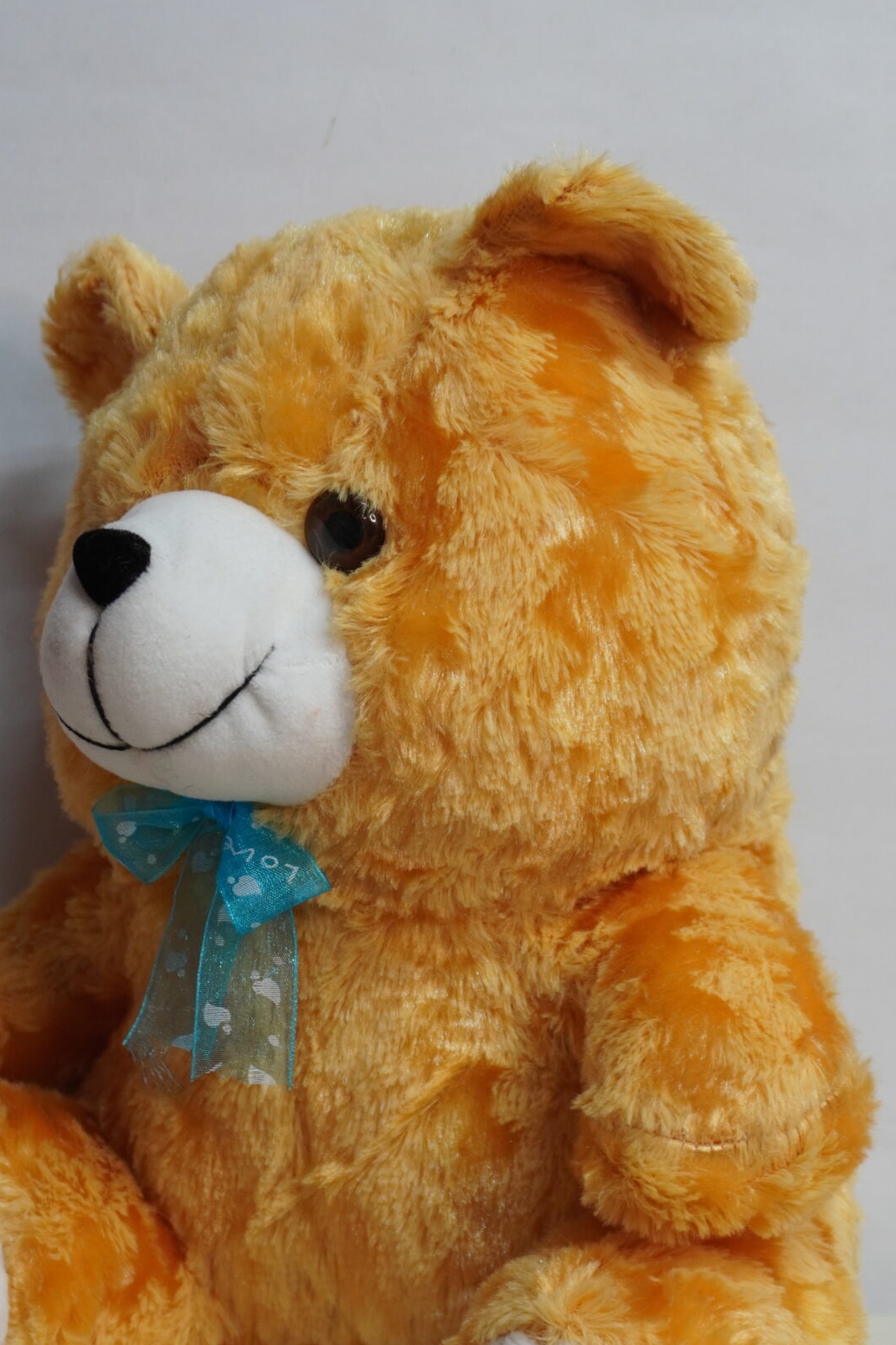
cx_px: 382
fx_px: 2501
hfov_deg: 20.3
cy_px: 775
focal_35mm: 67
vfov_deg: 30.0
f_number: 5.6
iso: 500
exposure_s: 1/25
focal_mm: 28
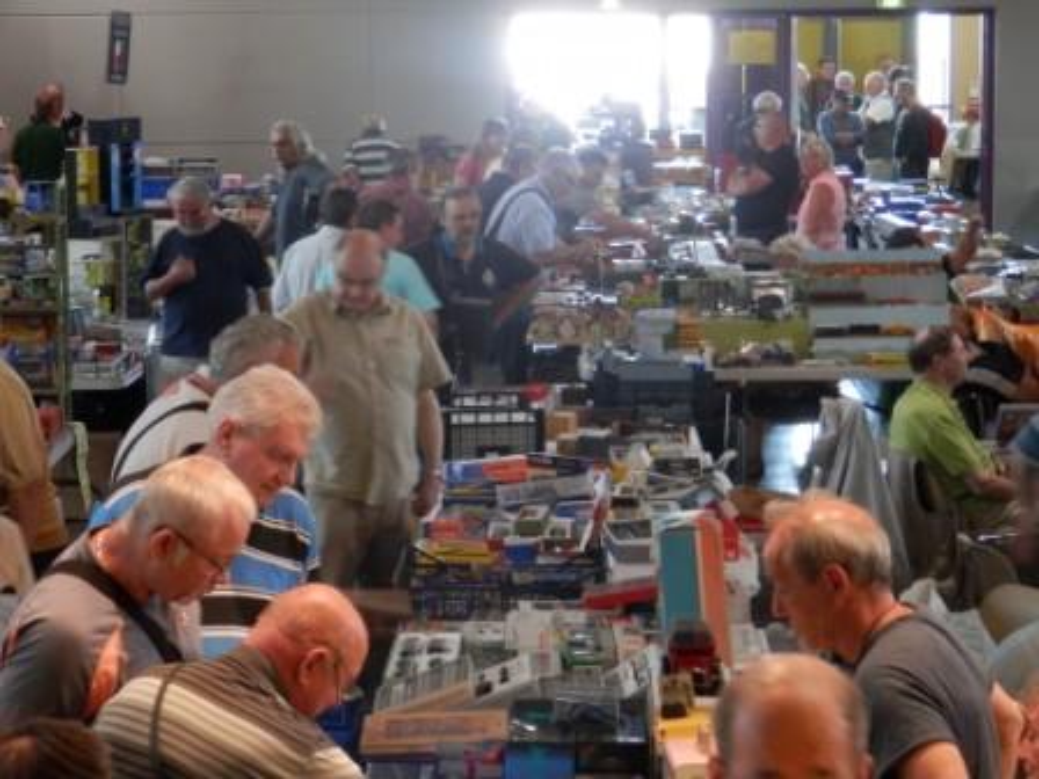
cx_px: 520
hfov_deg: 18.5
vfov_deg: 14.0
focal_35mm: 106
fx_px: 3182
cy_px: 390
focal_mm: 19
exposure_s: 1/15
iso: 320
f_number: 5
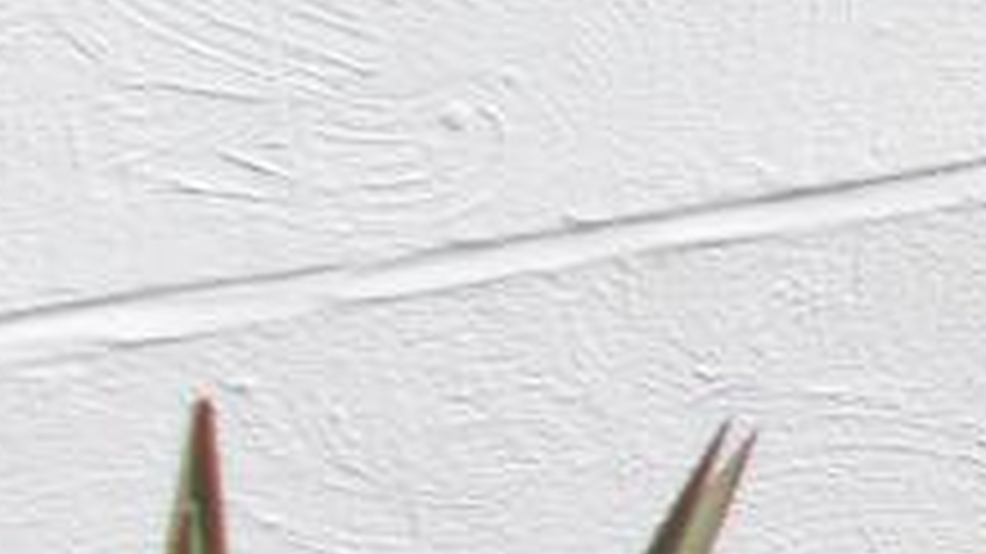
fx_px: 5201
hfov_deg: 9.7
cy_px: 527
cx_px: 2269
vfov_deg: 6.1
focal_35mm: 199
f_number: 9.8
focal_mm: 6.9
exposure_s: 1/125
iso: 80
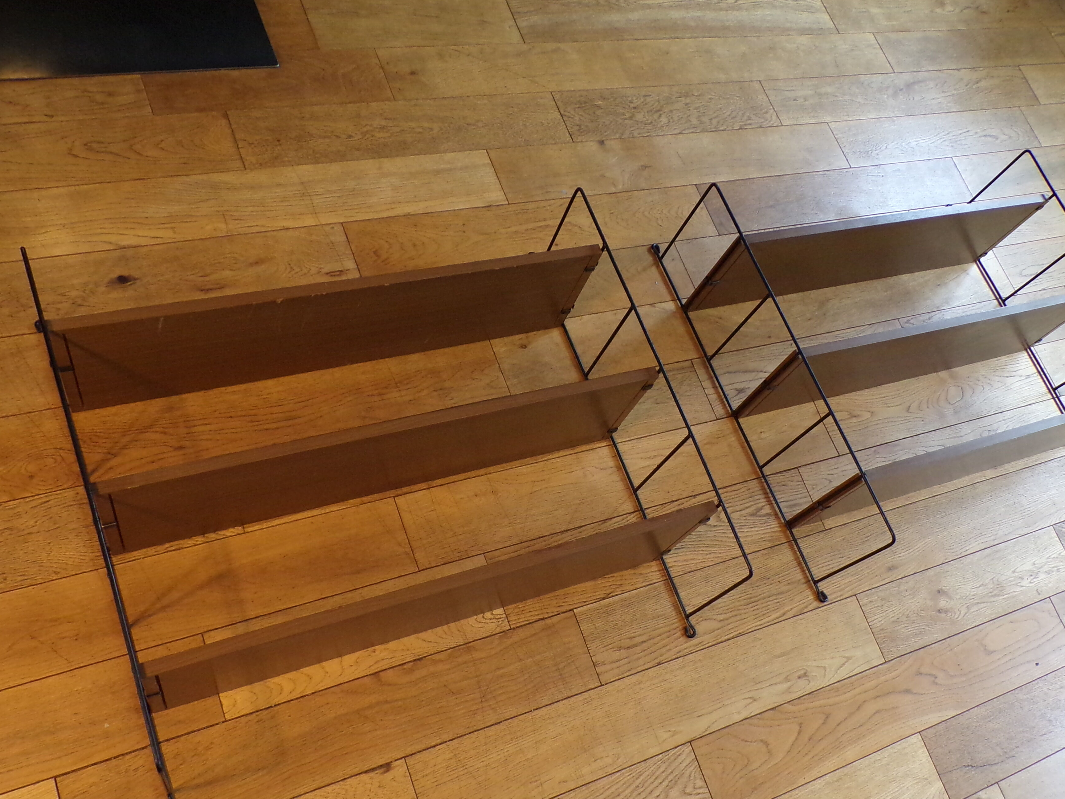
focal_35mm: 32
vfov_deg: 43.9
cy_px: 480
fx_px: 985
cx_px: 586
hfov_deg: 56.7
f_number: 3
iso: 229
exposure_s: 1/17
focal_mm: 4.3
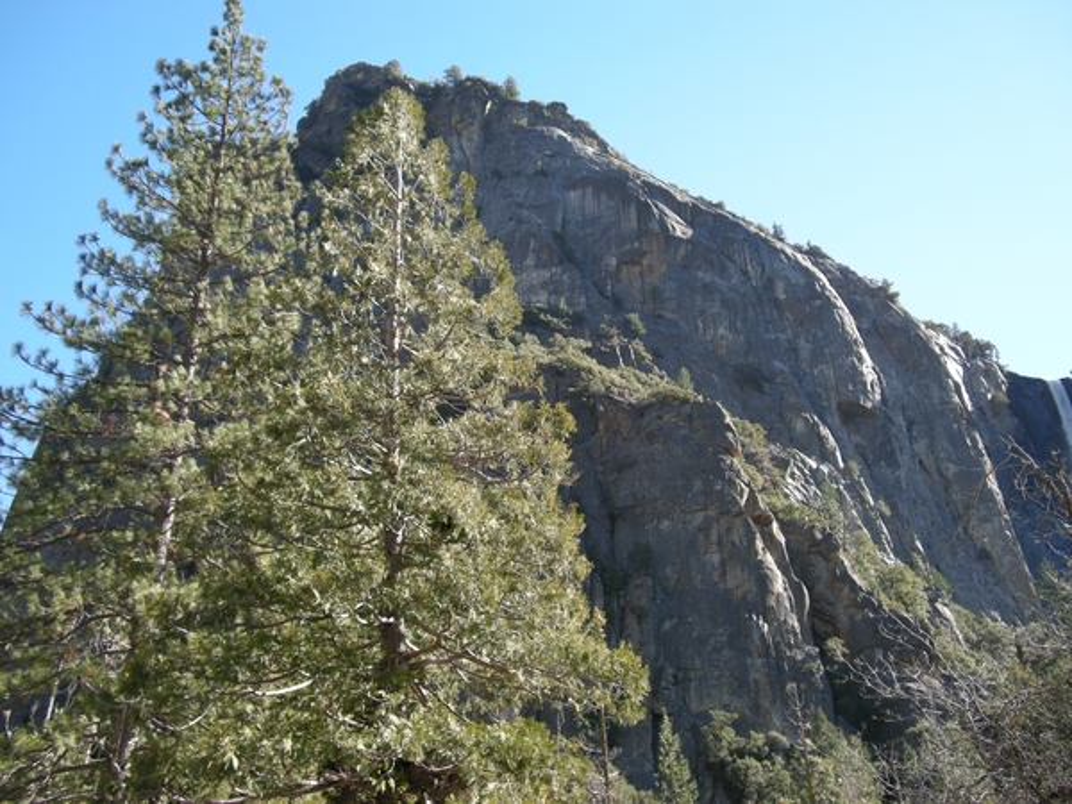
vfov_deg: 38.7
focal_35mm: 37
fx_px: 1146
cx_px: 536
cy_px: 402
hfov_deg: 50.1
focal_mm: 7.9
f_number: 2.8
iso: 64
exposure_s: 1/206
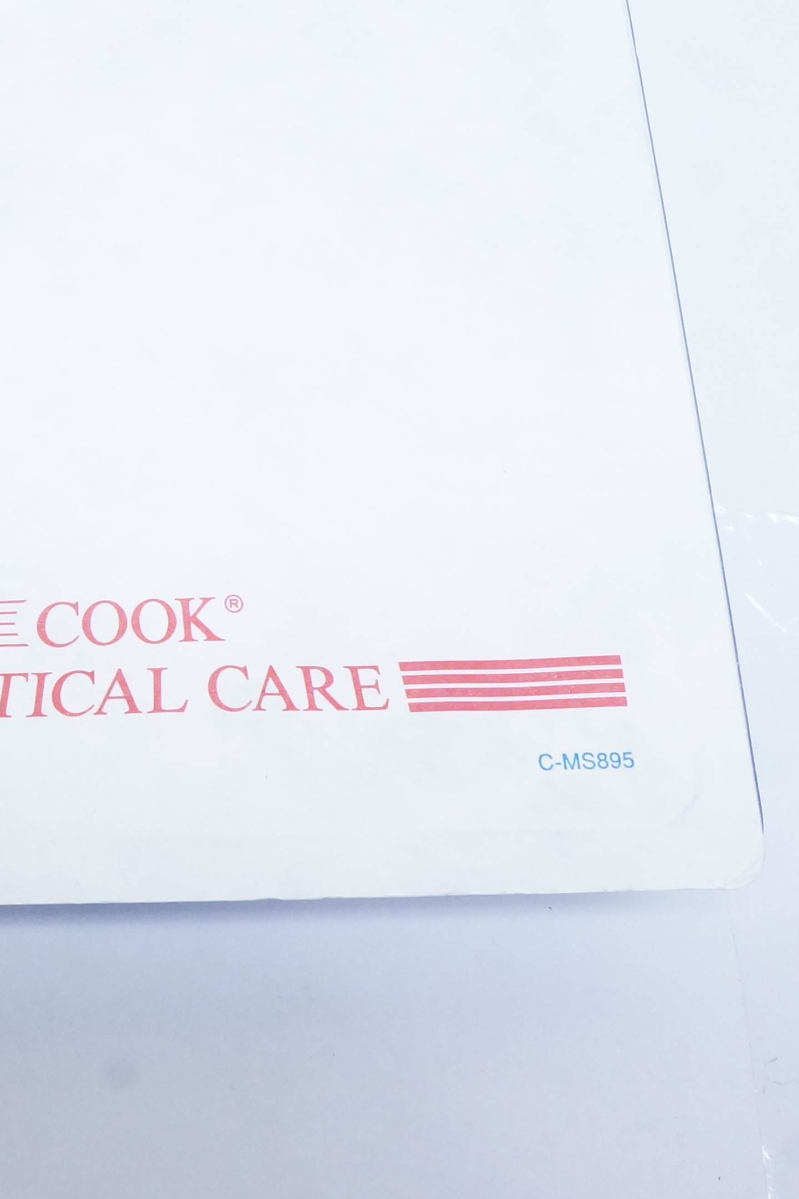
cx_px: -243
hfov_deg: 18.6
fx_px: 2264
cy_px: 310
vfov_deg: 29.2
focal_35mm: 68
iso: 1600
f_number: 13
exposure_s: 1/25
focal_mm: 20
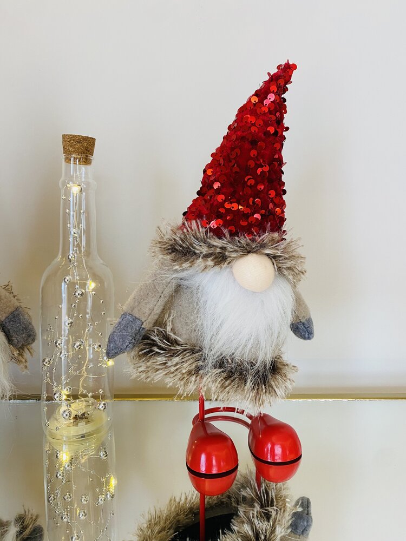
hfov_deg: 53.1
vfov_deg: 67.3
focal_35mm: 26
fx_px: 407
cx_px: 203
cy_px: 270
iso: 80
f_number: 1.8
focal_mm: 4.25
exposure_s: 1/50
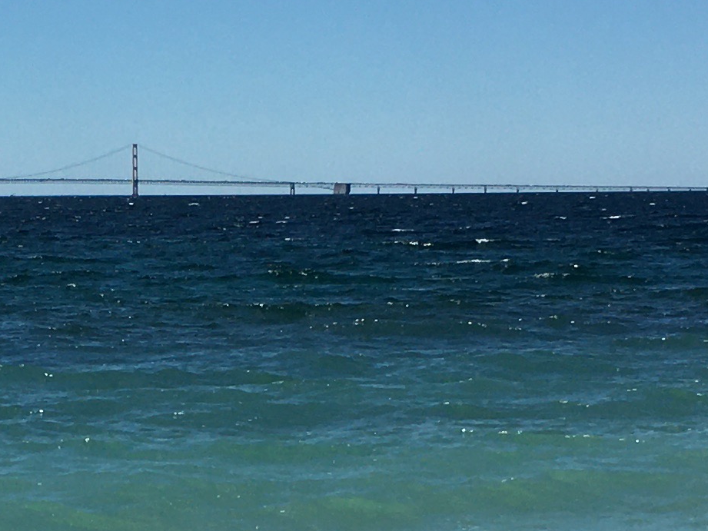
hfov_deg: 15.3
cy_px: 561
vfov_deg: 11.5
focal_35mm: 127
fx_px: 2598
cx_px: 71
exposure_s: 1/3077
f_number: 2.2
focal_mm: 4.15
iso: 25
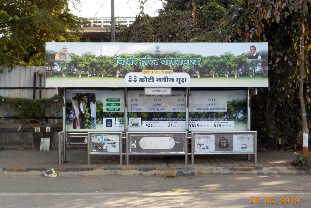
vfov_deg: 33.4
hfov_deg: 48.5
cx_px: 156
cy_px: 106
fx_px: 346
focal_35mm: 40
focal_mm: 5.2
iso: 125
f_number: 3.7
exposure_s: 1/200
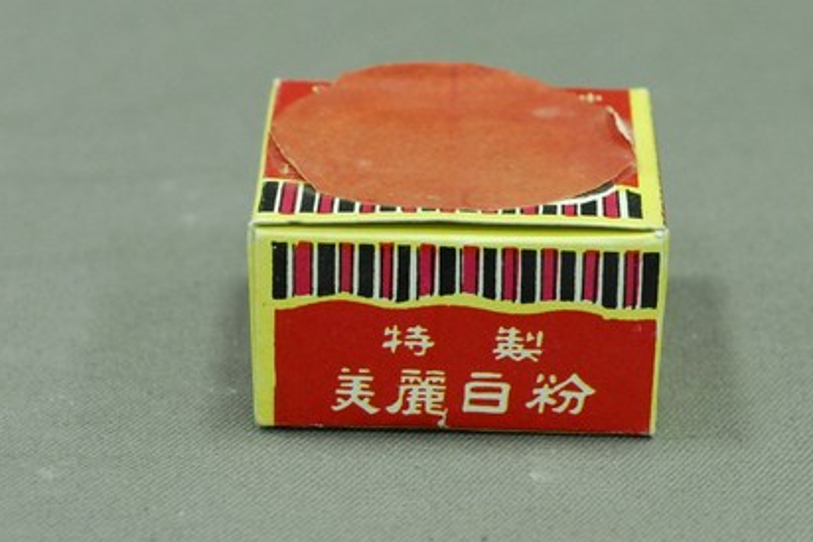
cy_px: 296
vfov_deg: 9.8
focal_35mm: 140
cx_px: 466
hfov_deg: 14.6
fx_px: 3163
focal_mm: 60
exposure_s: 1/13
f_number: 10
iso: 1000
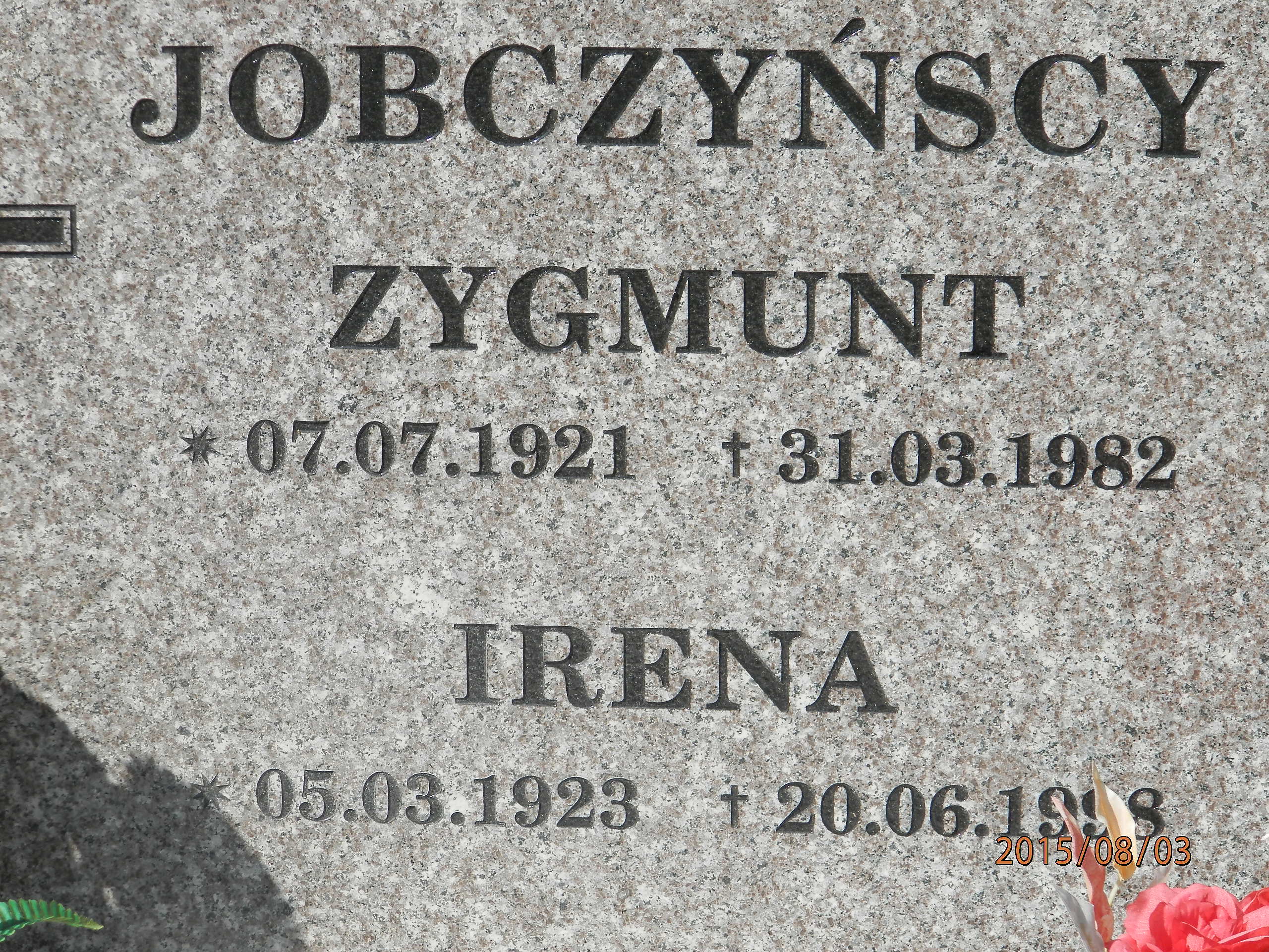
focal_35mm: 132
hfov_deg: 14.9
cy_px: 476
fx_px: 4839
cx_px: 634
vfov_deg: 11.2
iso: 80
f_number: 4.7
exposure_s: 1/500
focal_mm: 23.6
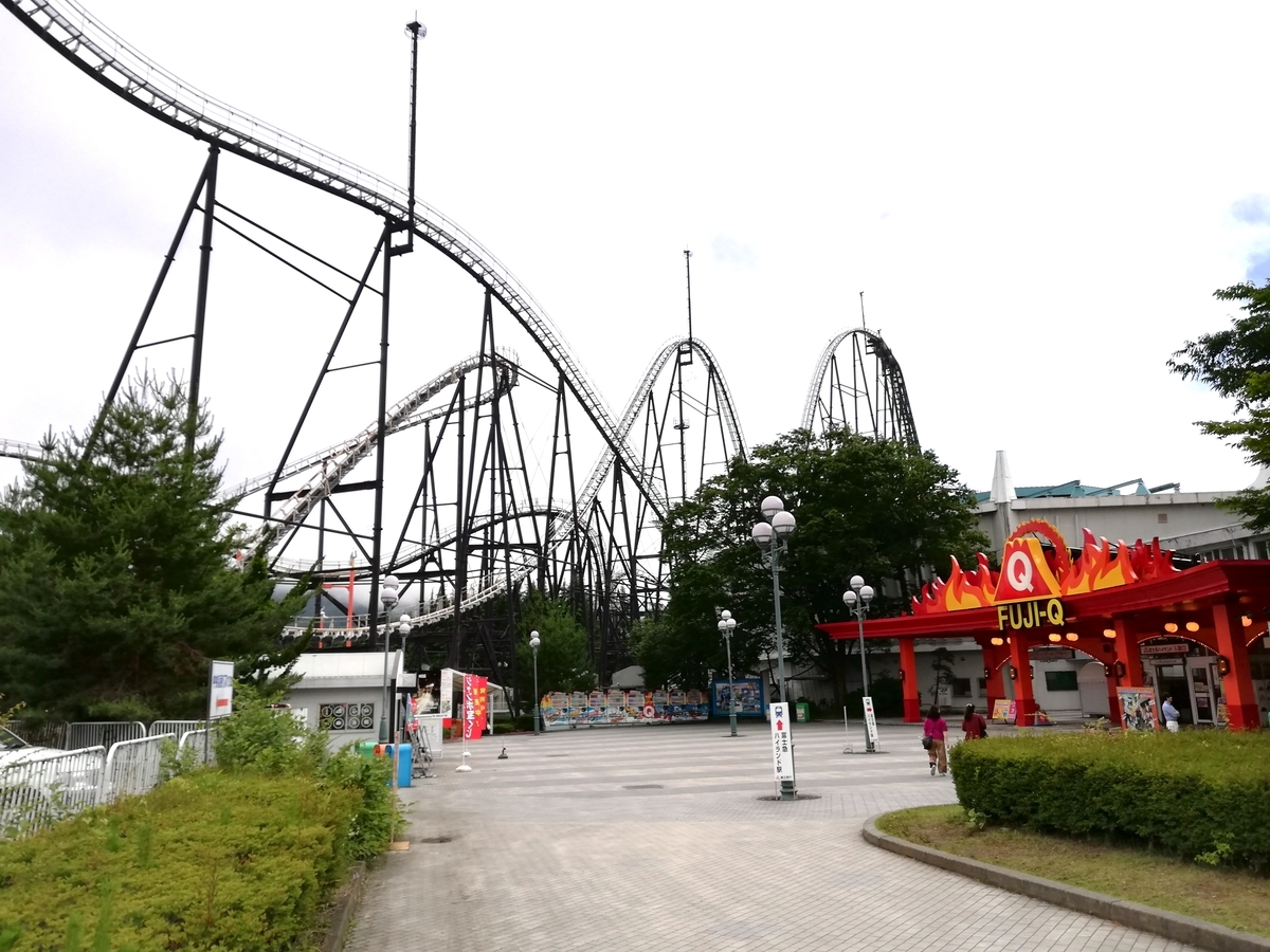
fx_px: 954
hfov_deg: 67.3
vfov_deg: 53.1
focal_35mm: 26
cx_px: 635
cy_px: 476
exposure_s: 1/2208
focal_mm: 3.81
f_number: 2.2
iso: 50
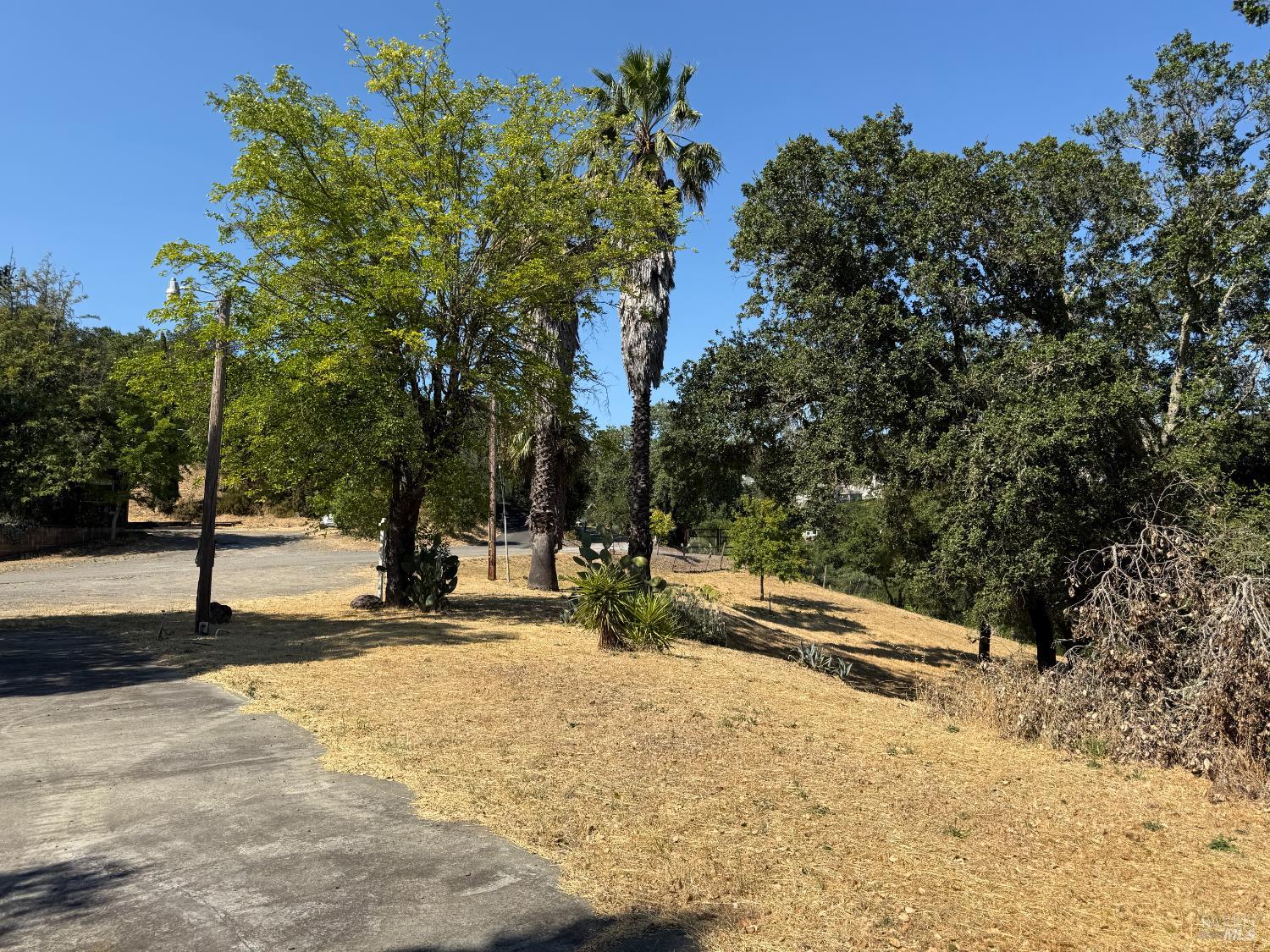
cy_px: 476
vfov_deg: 56.8
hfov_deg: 71.6
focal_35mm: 24
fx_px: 881
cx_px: 635
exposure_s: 1/3759
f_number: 1.78
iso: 80
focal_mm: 6.76
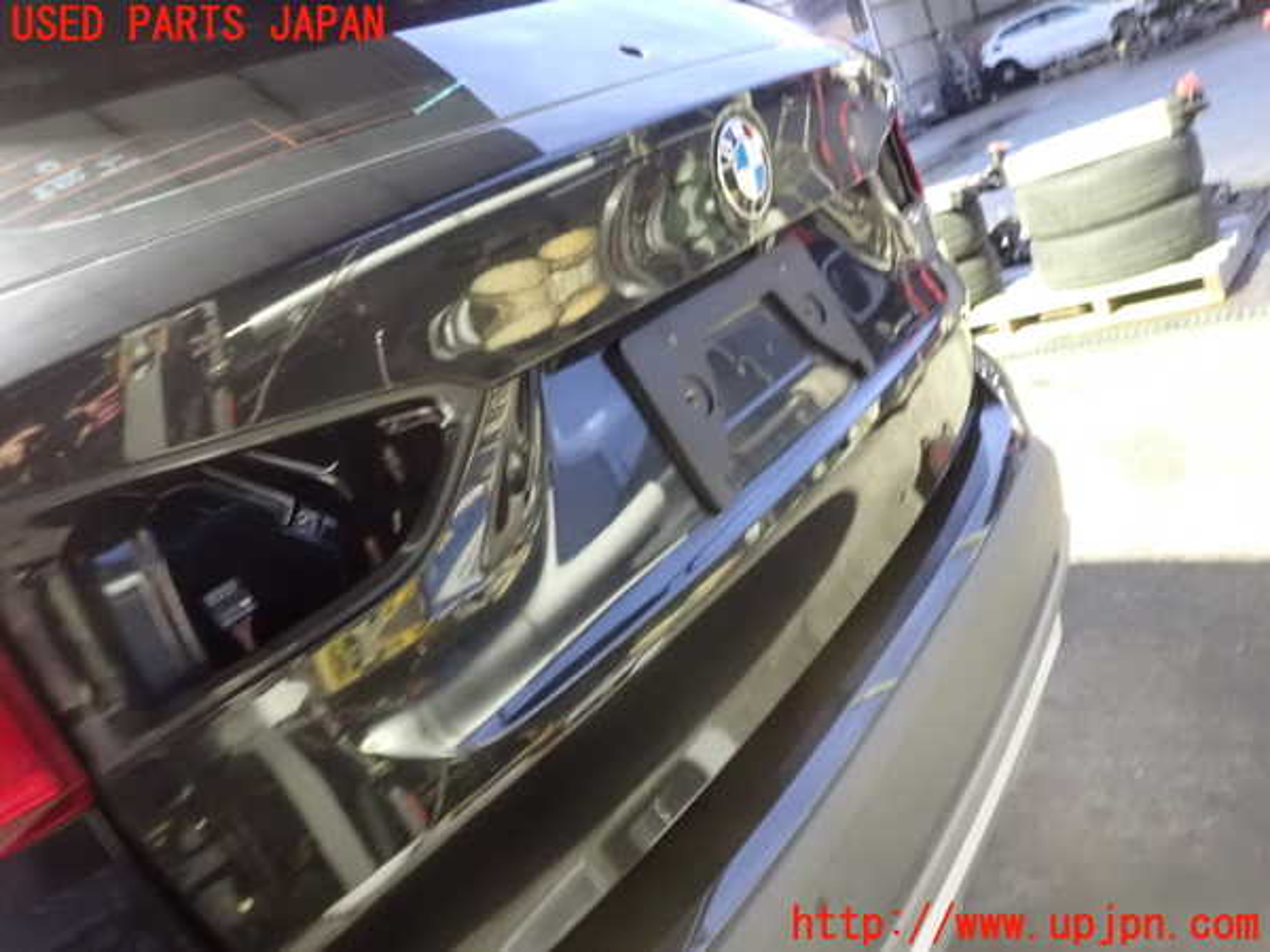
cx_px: 635
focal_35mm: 25
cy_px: 476
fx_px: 917
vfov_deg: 54.9
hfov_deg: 69.4
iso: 1600
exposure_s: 1/4
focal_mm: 4.5
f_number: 2
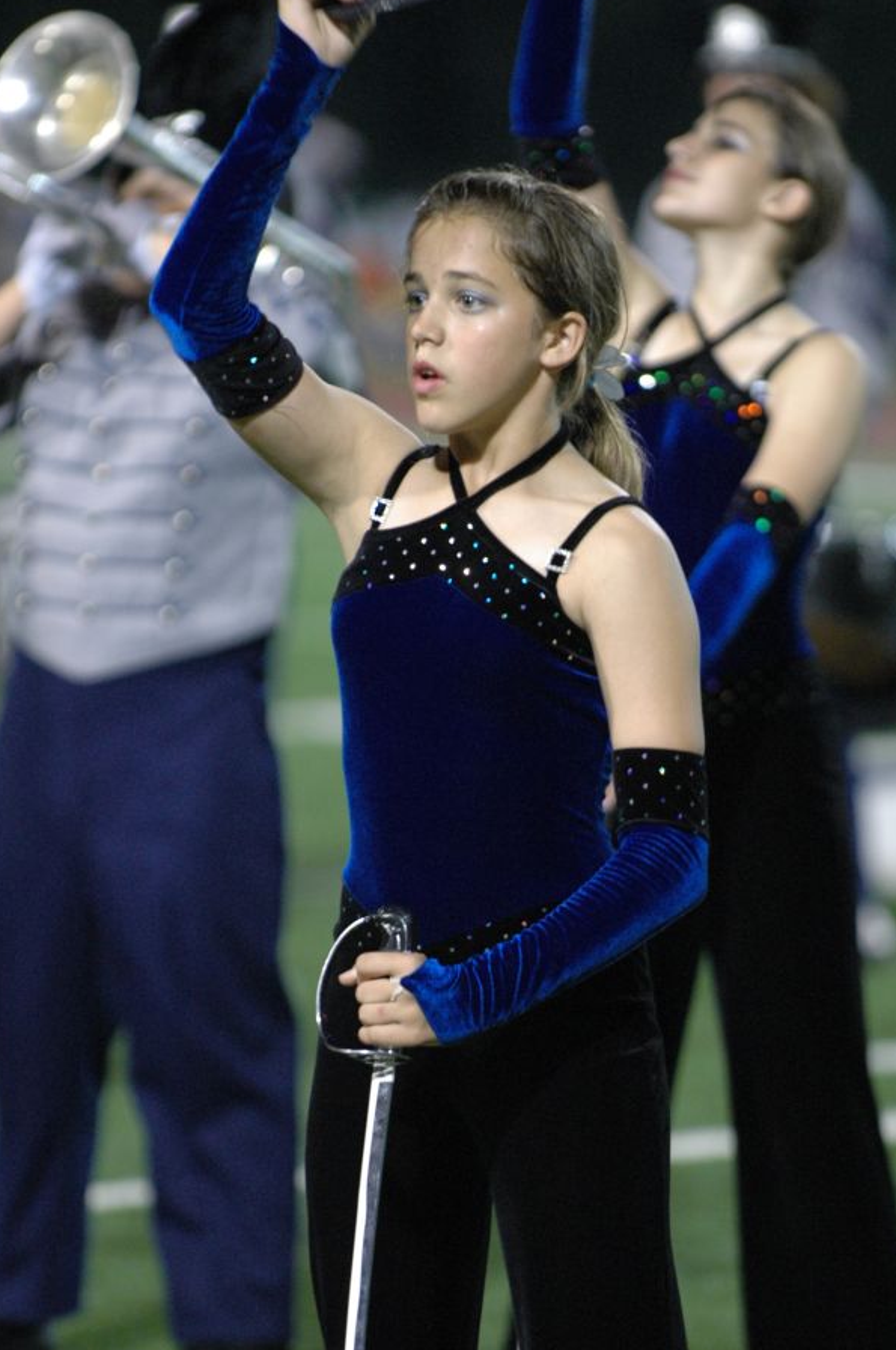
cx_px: 479
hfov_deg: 4.0
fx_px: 12839
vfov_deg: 6.0
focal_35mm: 343
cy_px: 747
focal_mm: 200
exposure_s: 1/60
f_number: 2.8
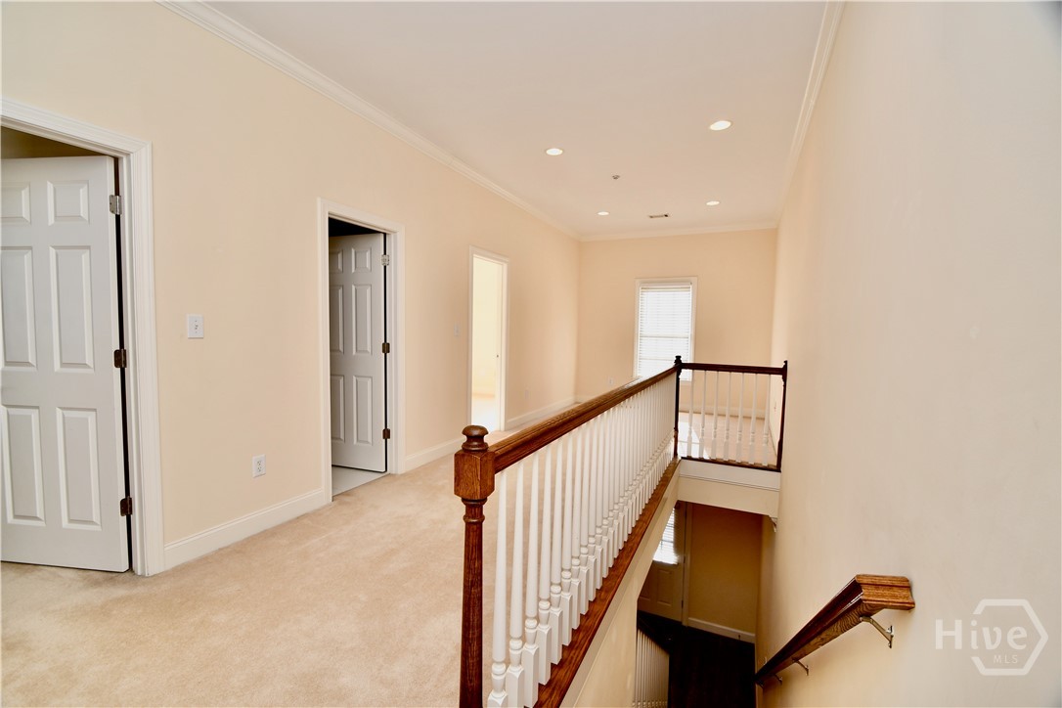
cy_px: 354
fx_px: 442
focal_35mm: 15
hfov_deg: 100.4
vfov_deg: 77.3
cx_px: 531
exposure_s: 1/80
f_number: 4.5
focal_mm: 10
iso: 200
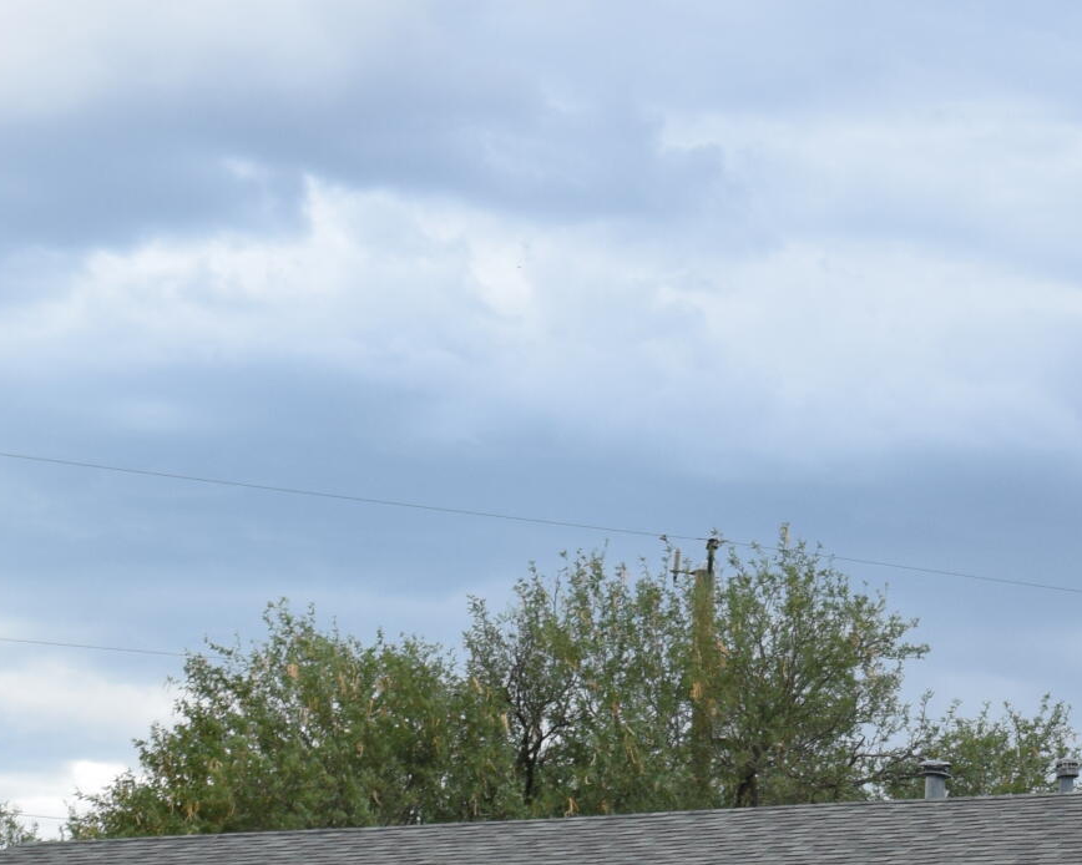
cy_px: 1056
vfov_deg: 12.4
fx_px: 3894
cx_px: 1179
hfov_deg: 15.4
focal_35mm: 122
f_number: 7.1
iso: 400
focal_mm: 25
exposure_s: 1/200
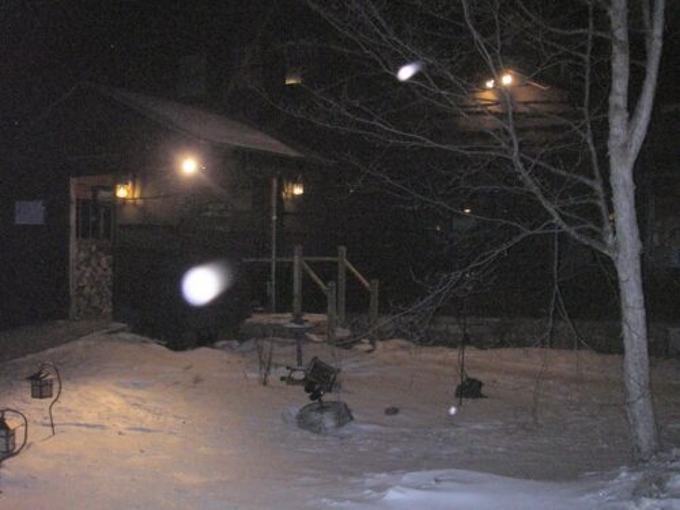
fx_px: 746
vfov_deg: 37.7
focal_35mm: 38
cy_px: 255
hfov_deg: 49.0
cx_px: 340
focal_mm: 6.3
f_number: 3.3
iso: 200
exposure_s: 1/30
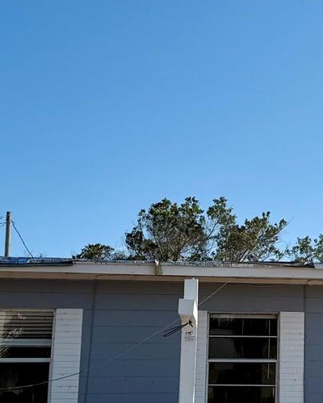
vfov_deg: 25.3
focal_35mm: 75
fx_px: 896
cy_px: 243
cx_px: 321
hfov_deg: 19.8
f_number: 1.78
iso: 80
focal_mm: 6.76
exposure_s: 1/6173
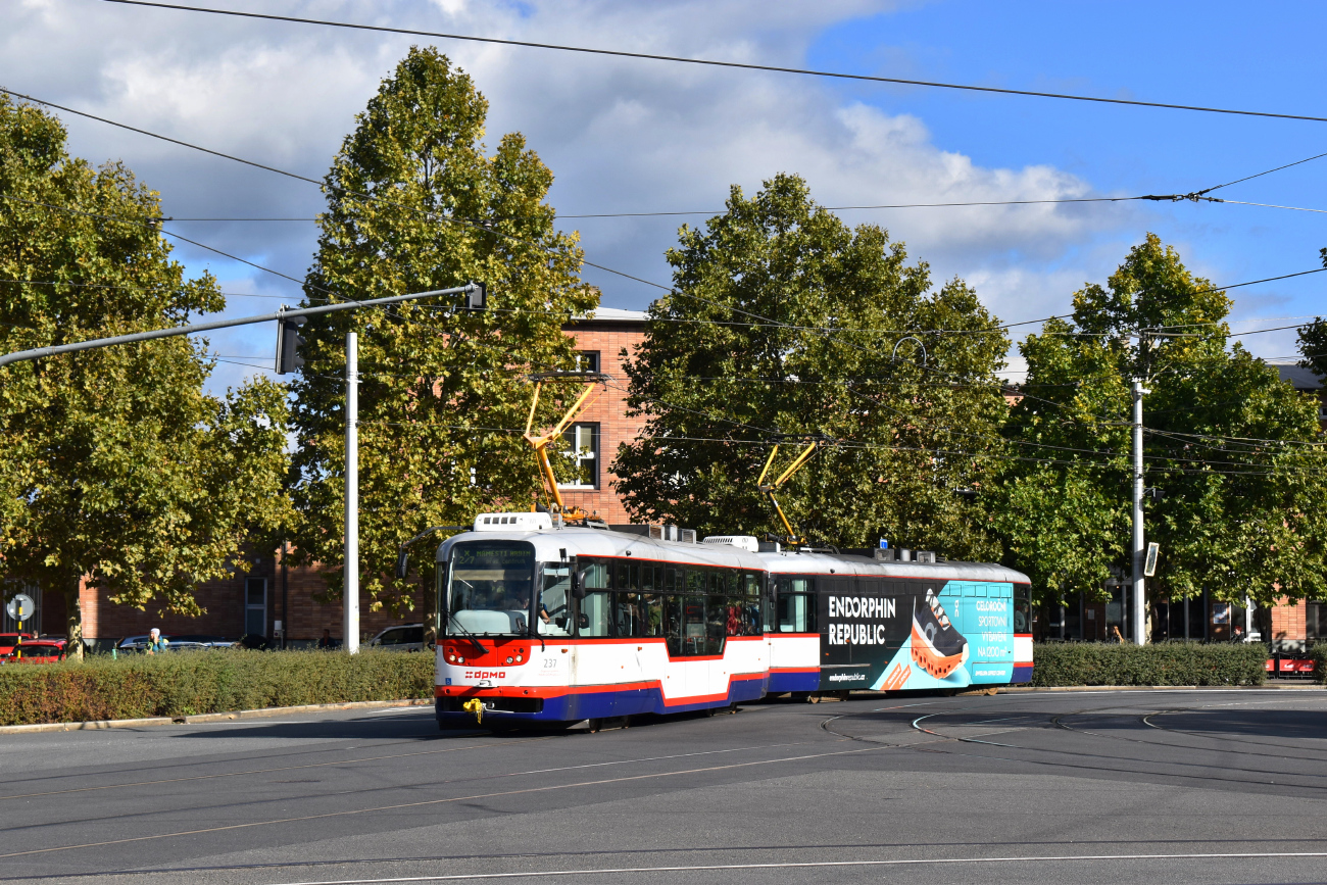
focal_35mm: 72
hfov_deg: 28.1
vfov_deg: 18.9
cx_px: 664
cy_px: 442
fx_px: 2654
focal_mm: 48
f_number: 10
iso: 200
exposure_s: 1/400
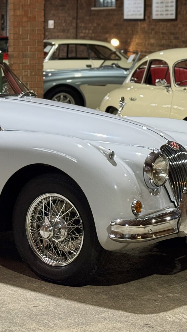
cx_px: 6
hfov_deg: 11.6
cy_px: 100
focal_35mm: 103
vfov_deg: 20.6
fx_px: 908
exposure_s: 1/50
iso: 200
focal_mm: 6.76
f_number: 1.78
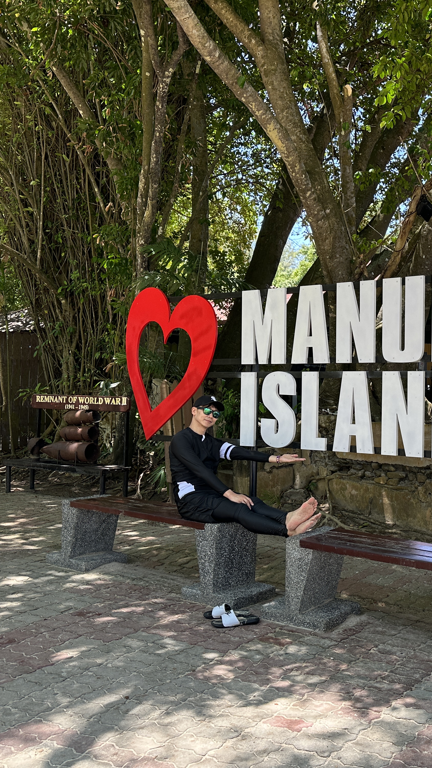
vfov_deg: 56.6
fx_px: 713
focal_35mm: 35
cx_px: 409
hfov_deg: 31.7
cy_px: 384
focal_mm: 6.86
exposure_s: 1/486
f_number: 1.78
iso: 80
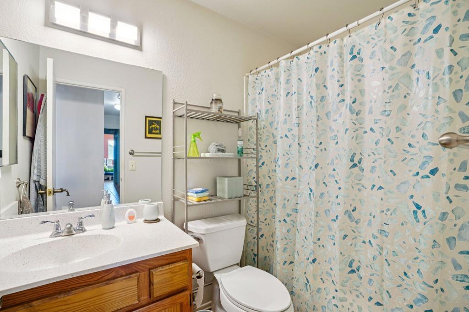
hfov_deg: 96.8
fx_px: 208
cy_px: 156
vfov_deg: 73.7
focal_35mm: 16
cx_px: 234
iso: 400
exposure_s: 1/6
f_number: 8
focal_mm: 16
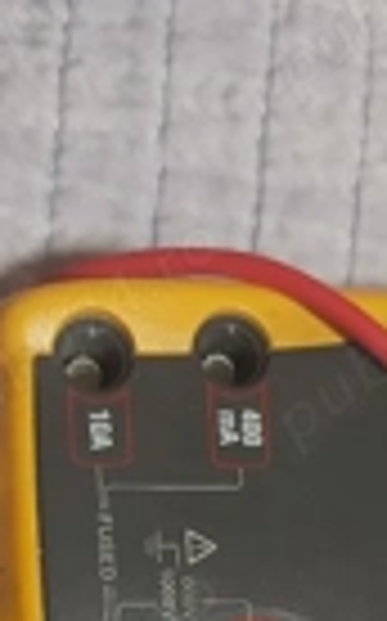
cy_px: 738
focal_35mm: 80
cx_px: 162
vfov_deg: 23.7
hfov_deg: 16.3
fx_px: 1353
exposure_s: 1/50
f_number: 1.7
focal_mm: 3.92
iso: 100
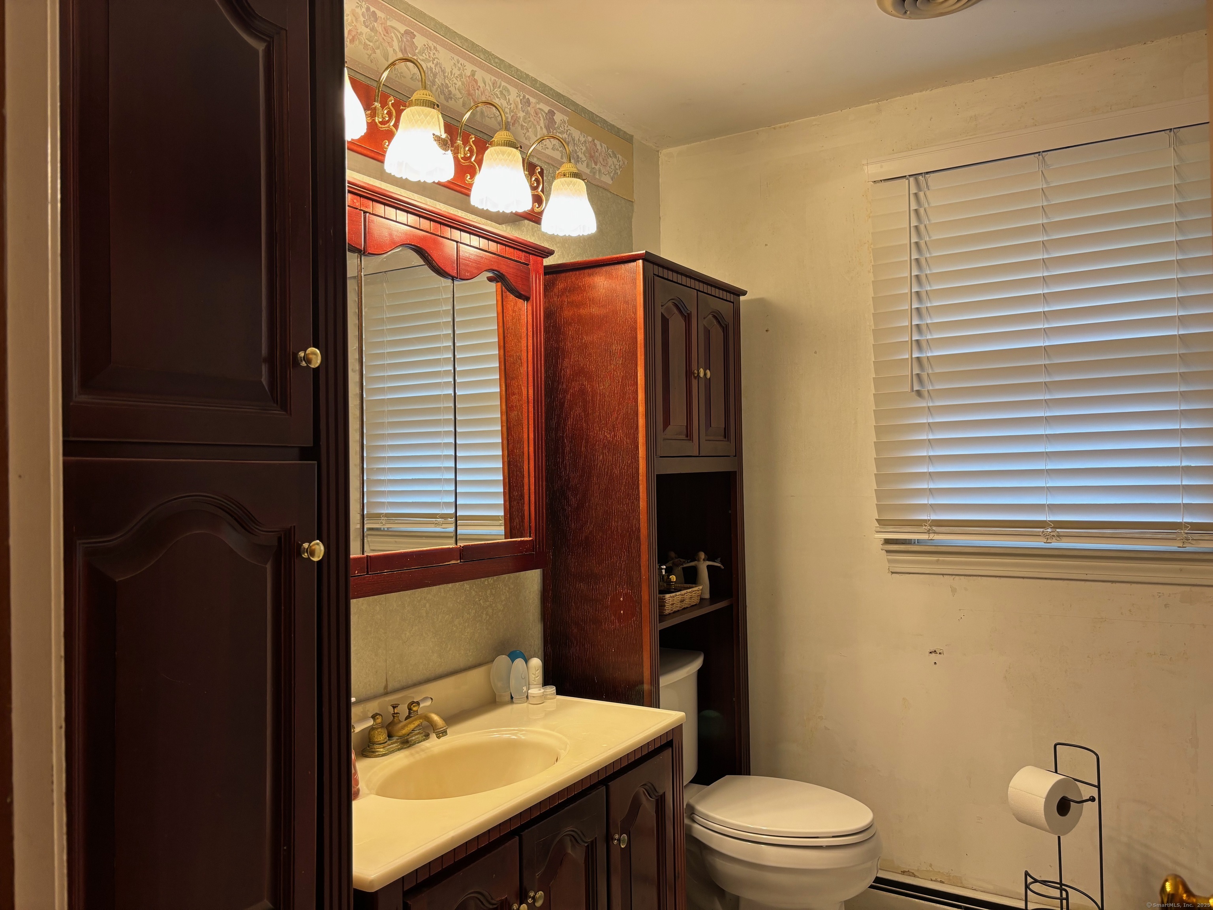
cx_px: 606
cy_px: 455
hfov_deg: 67.3
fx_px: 911
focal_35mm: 26
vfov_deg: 53.1
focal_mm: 5.96
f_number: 1.6
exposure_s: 1/60
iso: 100
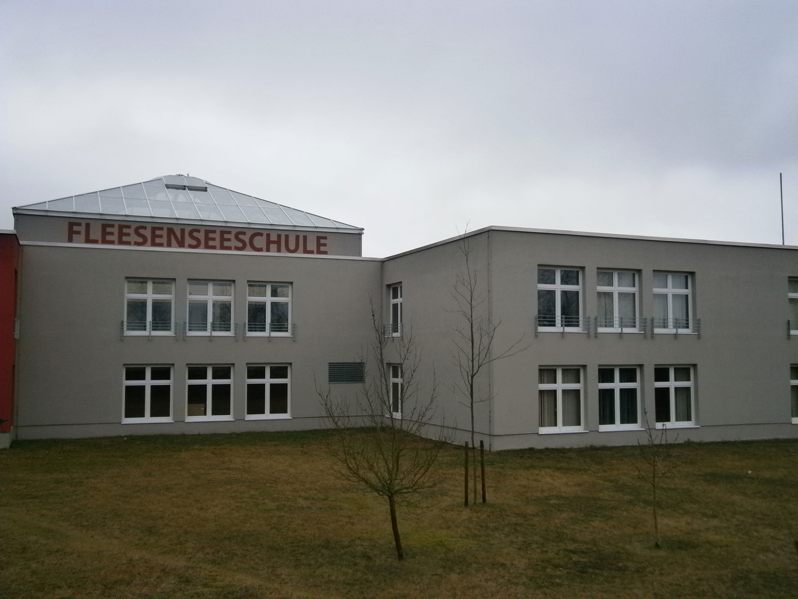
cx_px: 399
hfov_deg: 51.4
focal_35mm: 36
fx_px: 830
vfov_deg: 39.7
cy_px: 300
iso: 80
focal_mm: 6.4
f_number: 3.1
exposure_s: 1/160
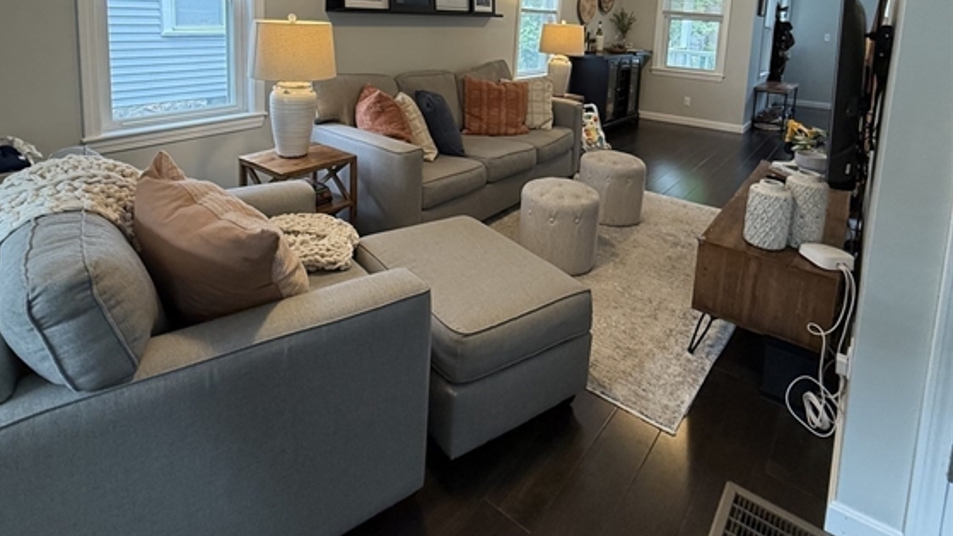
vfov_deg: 48.8
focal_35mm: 21
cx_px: 463
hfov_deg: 83.8
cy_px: 70
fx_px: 531
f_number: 2.2
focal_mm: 2.22
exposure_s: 1/120
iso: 200
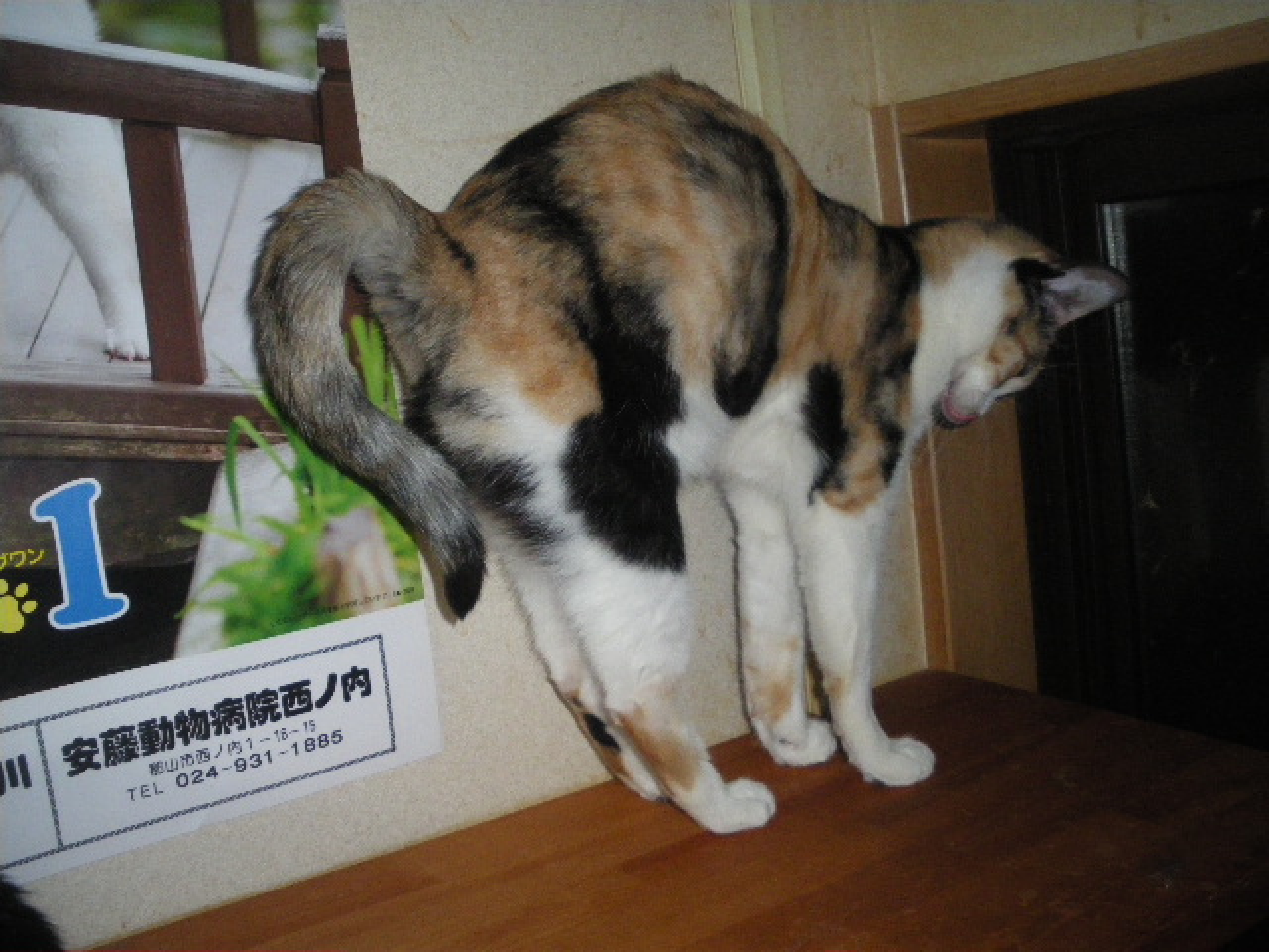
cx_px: 634
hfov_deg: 51.4
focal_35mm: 36
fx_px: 1320
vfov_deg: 39.7
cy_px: 476
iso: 400
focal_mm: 6.3
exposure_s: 1/50
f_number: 3.5
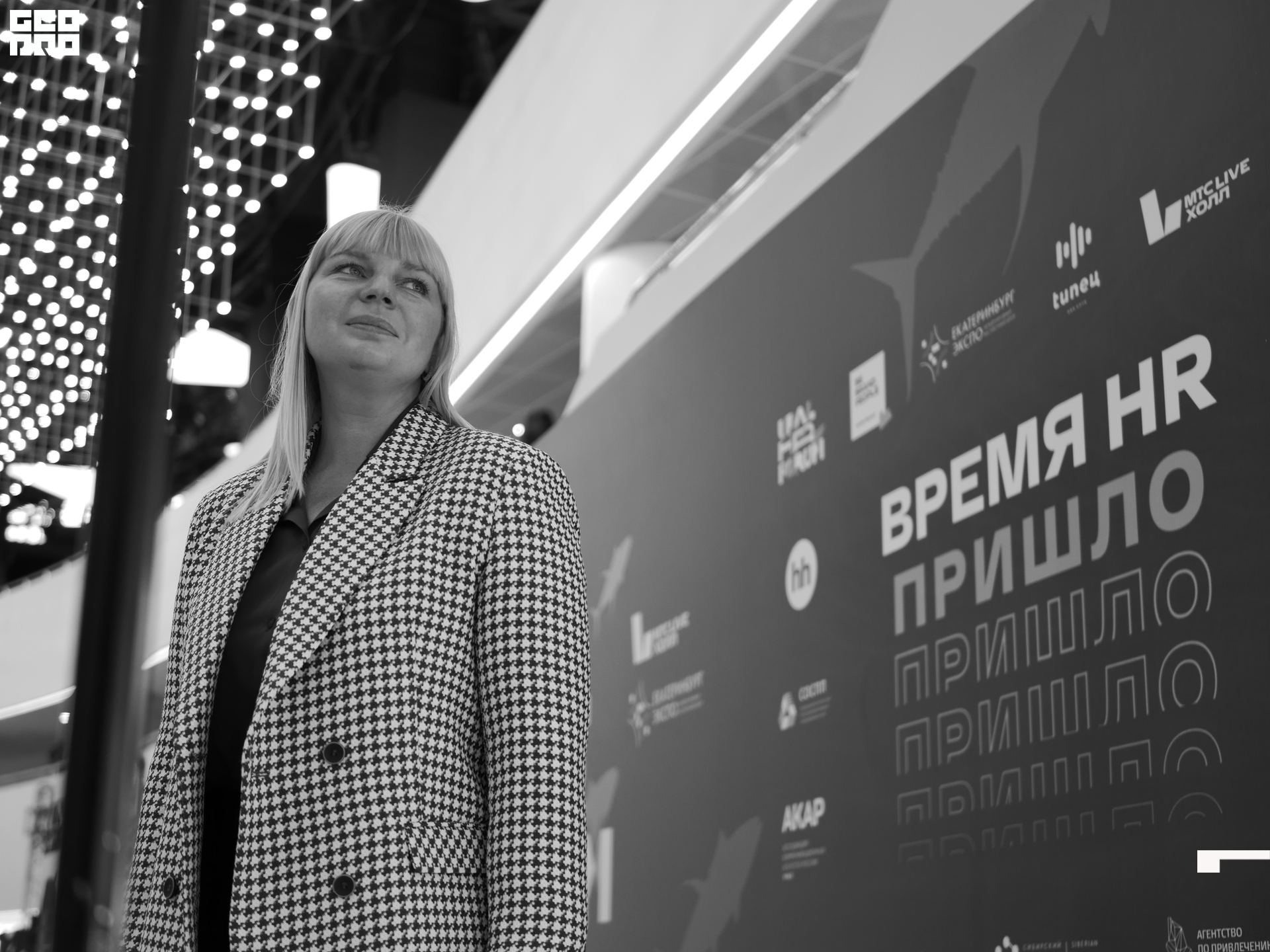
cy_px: 476
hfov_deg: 38.2
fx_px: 1834
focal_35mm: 50
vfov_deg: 29.1
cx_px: 635
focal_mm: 25
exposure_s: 1/125
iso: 200
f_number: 1.7
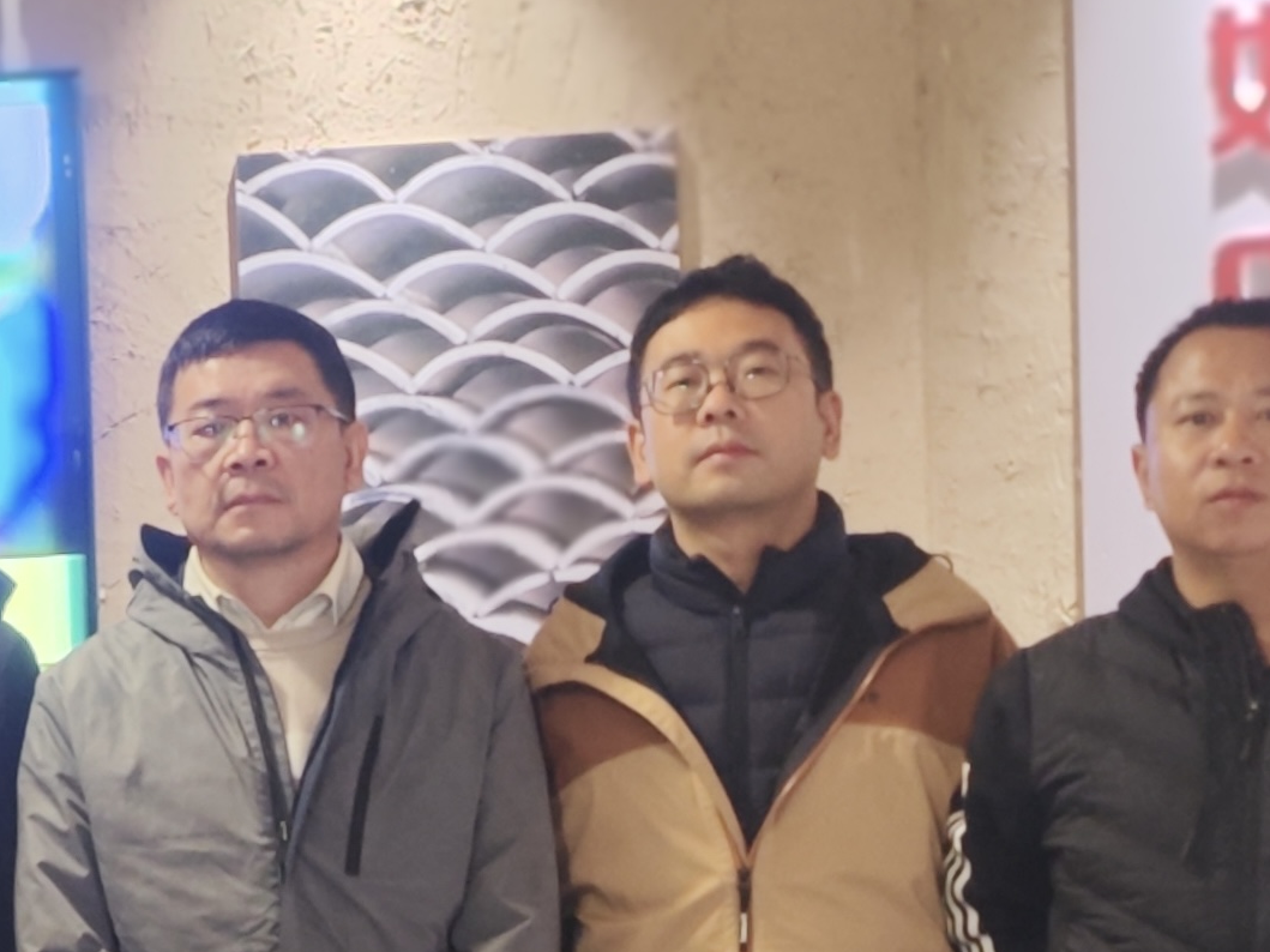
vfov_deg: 16.9
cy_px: 1114
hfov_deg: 18.9
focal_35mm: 84
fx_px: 3081
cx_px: -888
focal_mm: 8.7
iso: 188
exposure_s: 1/25
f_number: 1.9
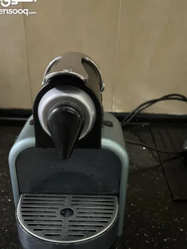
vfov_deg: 51.9
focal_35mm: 35
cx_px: 87
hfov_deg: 40.6
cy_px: 160
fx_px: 252
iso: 1250
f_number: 1.78
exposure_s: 1/25
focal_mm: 6.86
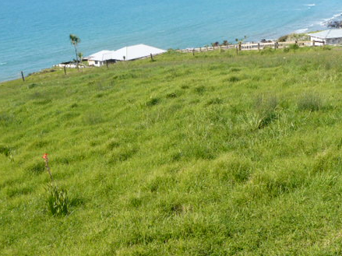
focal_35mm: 51
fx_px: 504
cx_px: 232
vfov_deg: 28.5
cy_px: 149
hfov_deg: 37.0
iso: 100
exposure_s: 1/160
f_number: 8
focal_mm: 5.8
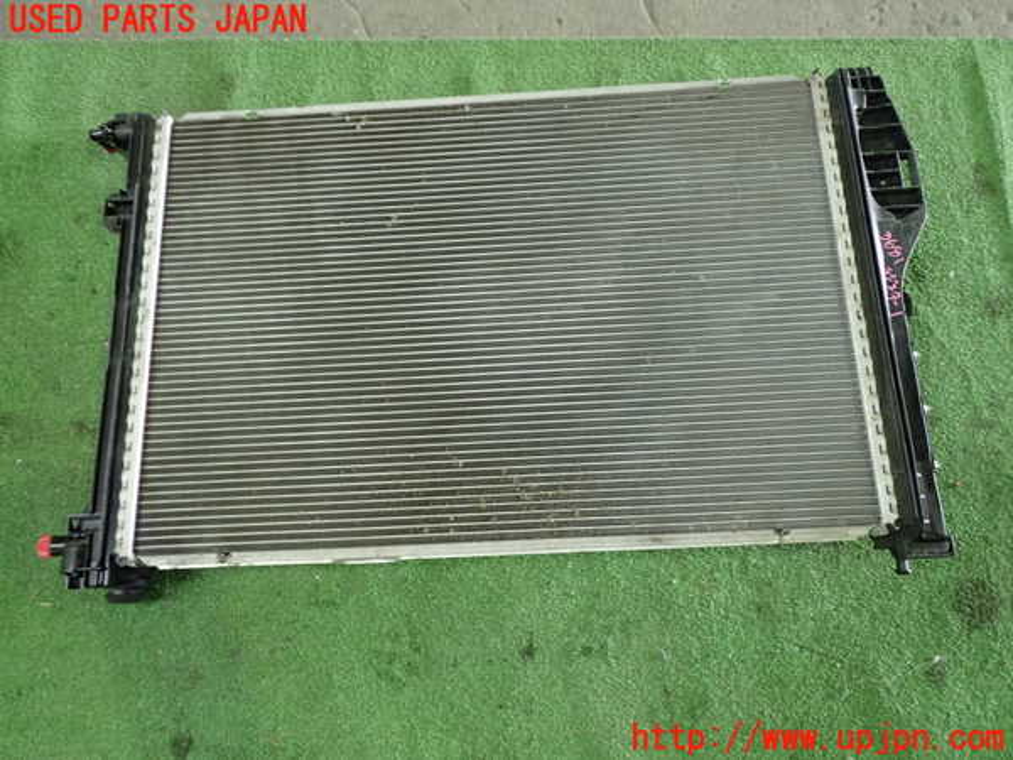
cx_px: 506
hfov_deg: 60.0
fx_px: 878
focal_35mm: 30
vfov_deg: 46.8
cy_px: 380
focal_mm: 5.4
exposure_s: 1/30
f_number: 2.3
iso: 400
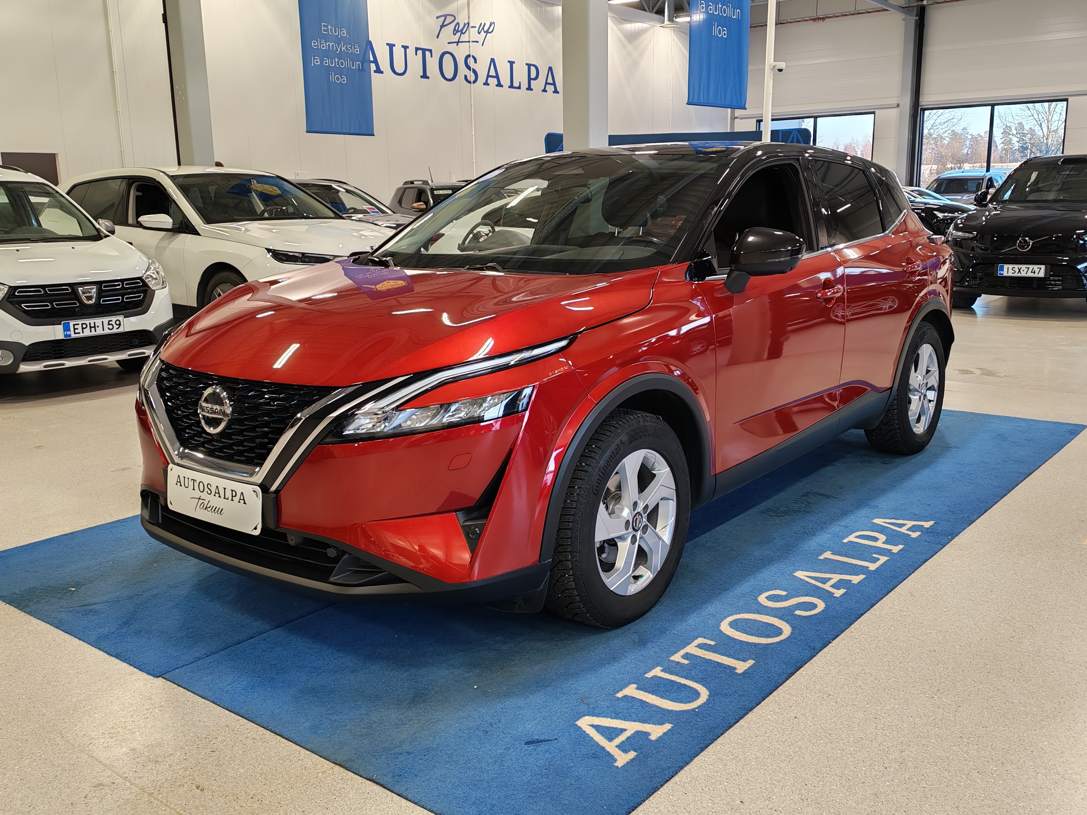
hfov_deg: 55.4
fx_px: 1036
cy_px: 408
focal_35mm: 33
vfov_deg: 42.9
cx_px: 544
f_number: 1.9
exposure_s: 1/100
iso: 200
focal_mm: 6.12
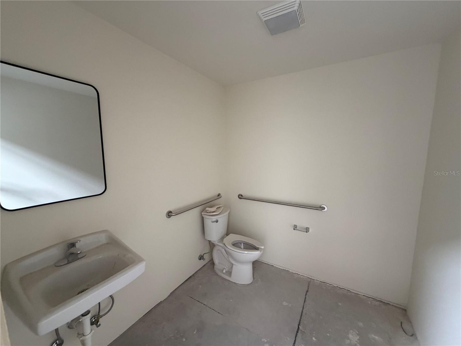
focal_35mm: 14
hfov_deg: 102.1
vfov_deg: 85.7
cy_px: 173
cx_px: 230
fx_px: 186
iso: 320
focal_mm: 2.22
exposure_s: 1/63
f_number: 2.2
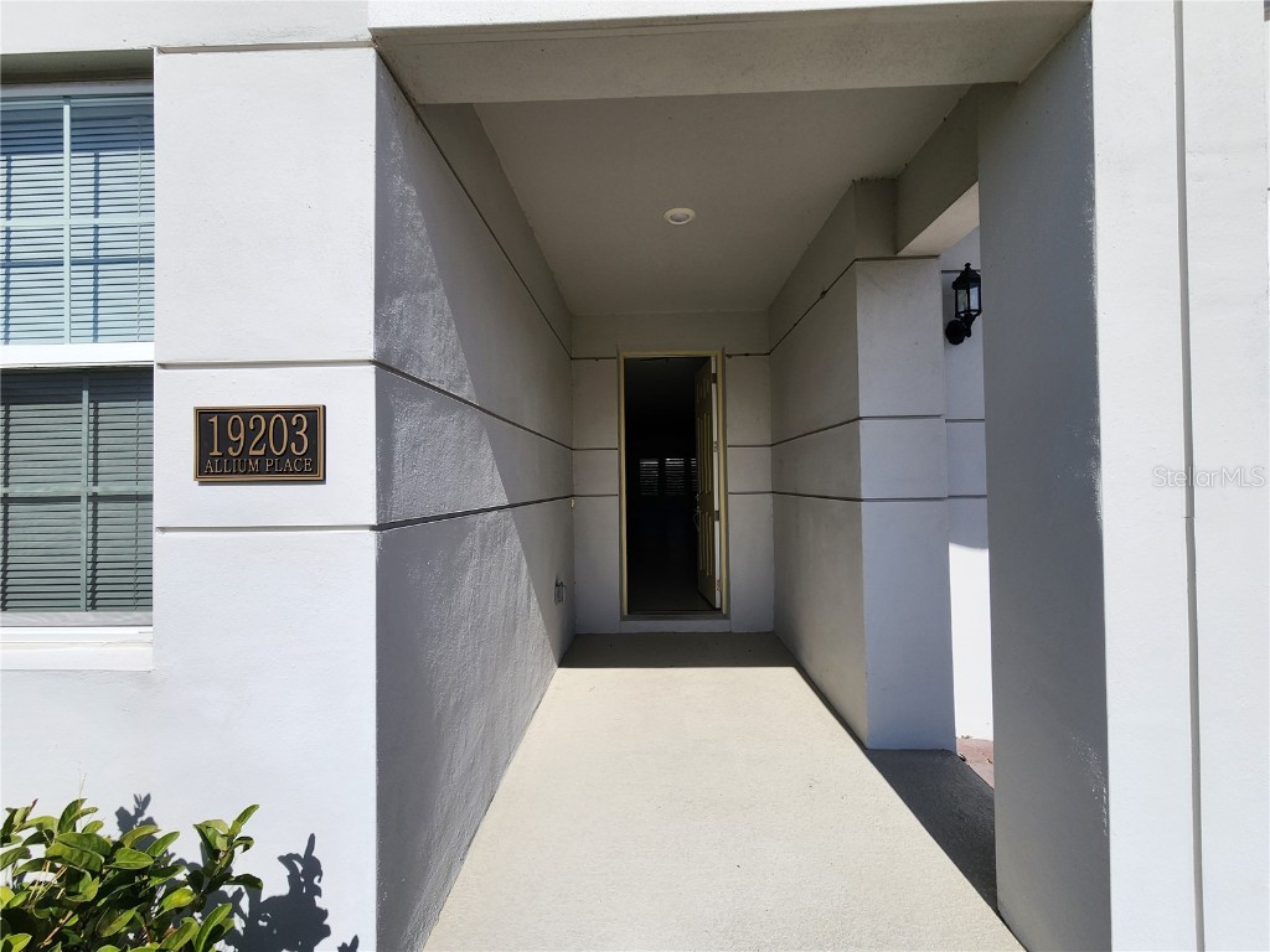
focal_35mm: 13
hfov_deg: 106.2
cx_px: 635
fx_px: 477
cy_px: 476
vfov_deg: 89.9
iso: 50
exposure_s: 1/3427
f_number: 2.2
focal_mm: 2.2
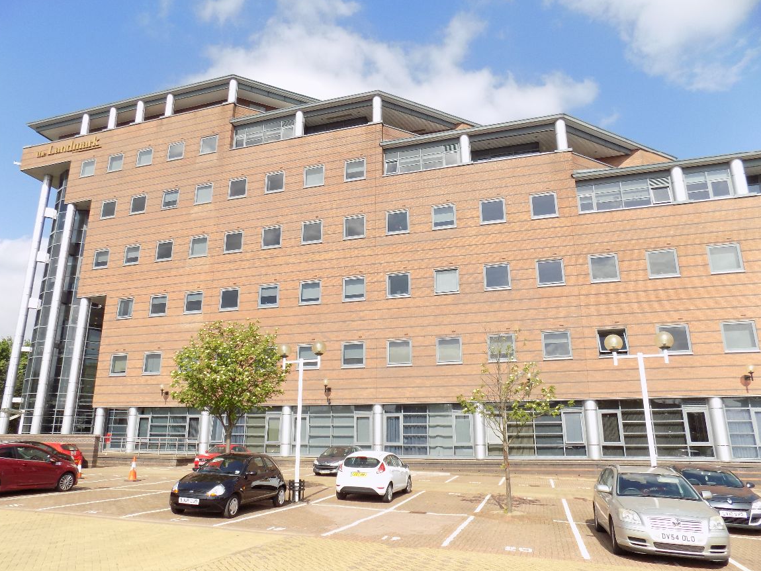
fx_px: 528
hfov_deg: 71.6
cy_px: 292
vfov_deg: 56.8
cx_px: 367
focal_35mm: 24
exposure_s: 1/640
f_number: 3.1
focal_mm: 4
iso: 80
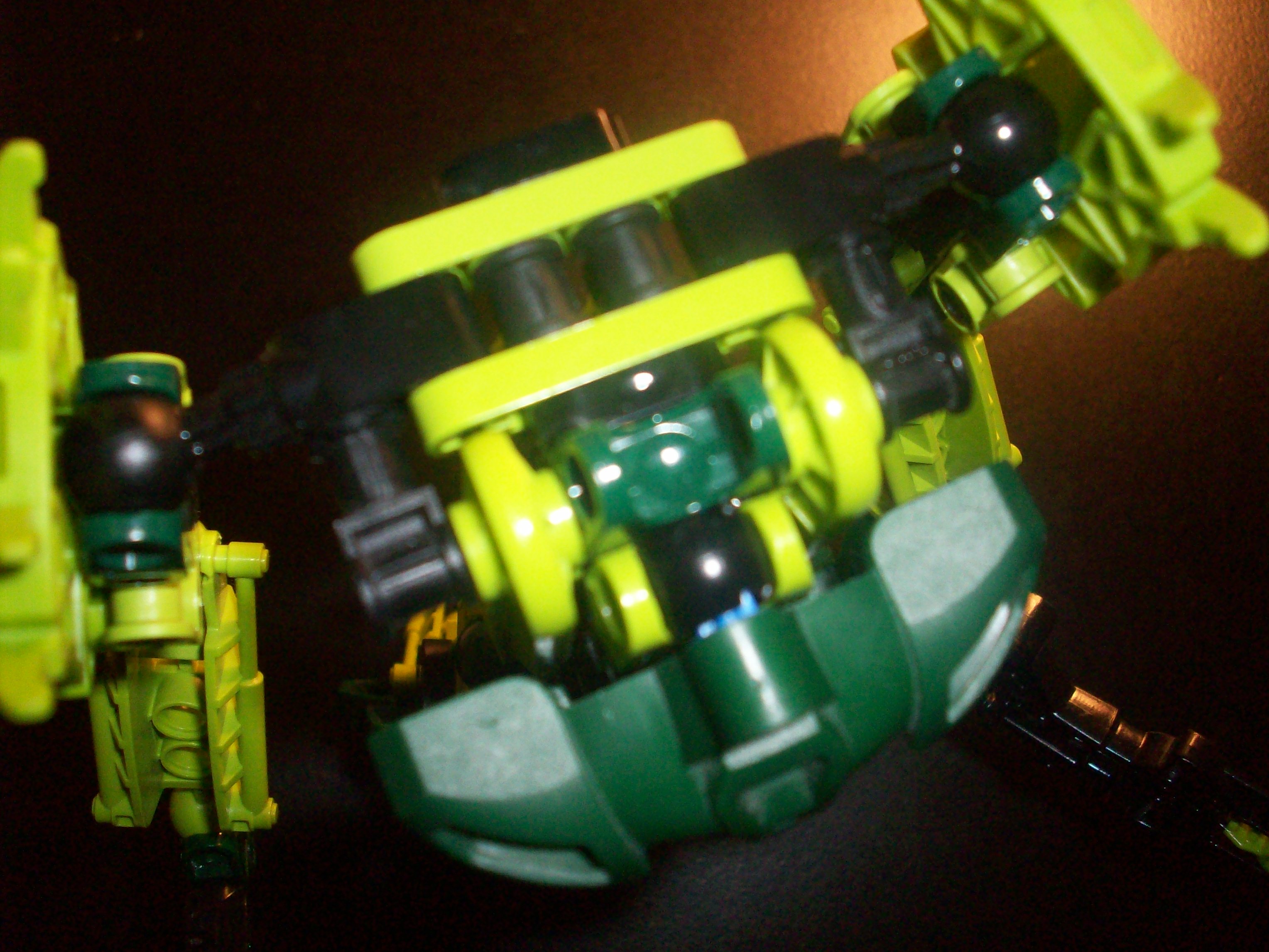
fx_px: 1356
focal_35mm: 37
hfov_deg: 50.1
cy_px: 476
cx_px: 634
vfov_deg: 38.7
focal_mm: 6.2
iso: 160
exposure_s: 1/64
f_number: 2.8
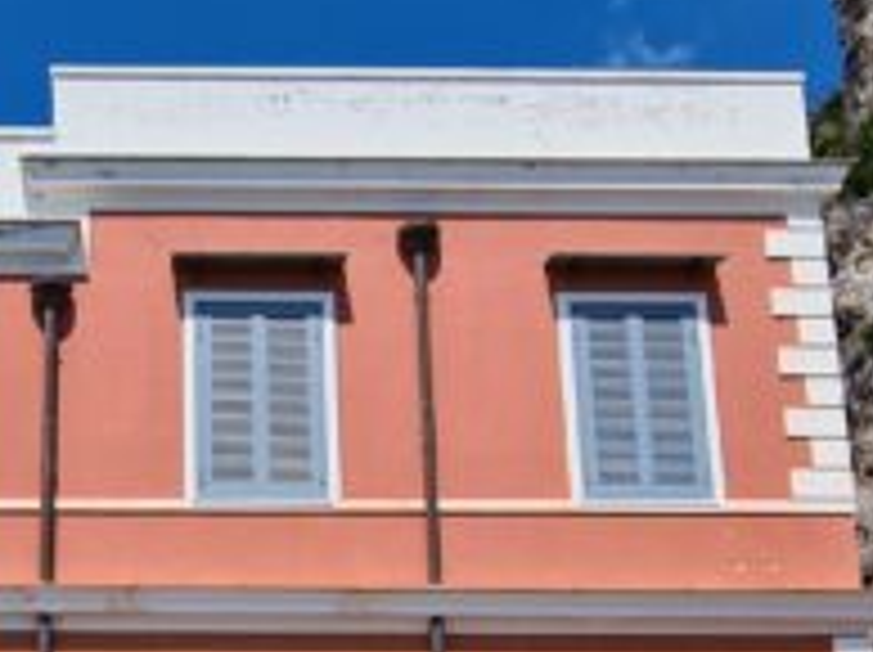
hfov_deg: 38.4
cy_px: 717
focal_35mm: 47
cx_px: 130
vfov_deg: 28.1
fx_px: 1184
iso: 50
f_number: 2.2
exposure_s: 1/2504
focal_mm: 2.2
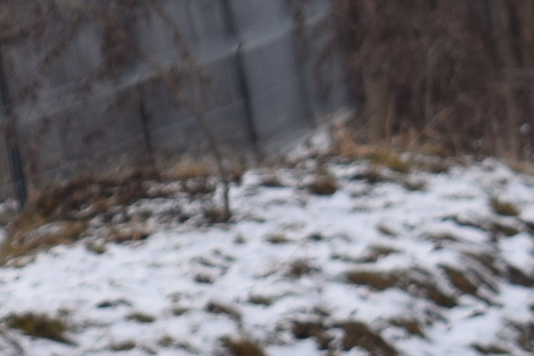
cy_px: -130
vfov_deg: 2.5
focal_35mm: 549
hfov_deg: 3.7
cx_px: -533
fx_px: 8144
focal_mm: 48
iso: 100
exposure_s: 1/200
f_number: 8
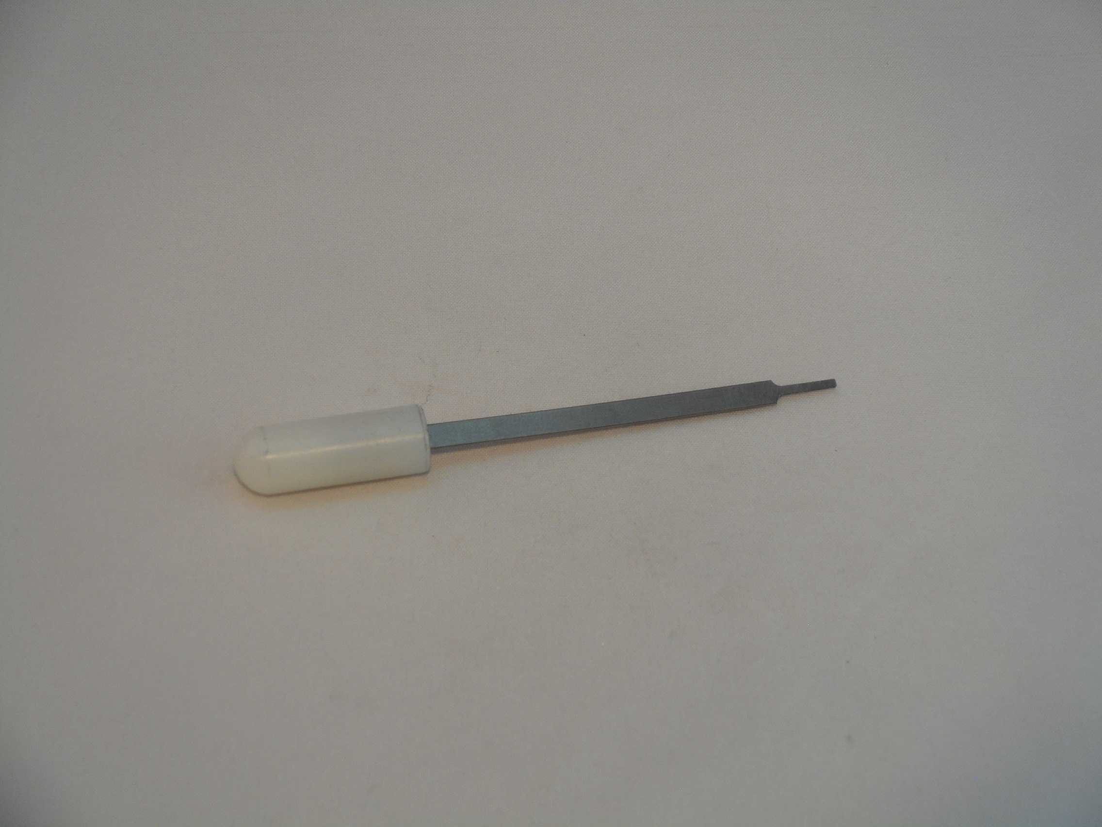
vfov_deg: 16.6
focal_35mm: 89
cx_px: 551
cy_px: 414
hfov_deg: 22.0
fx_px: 2833
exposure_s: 1/60
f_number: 5.6
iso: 140
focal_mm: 15.9
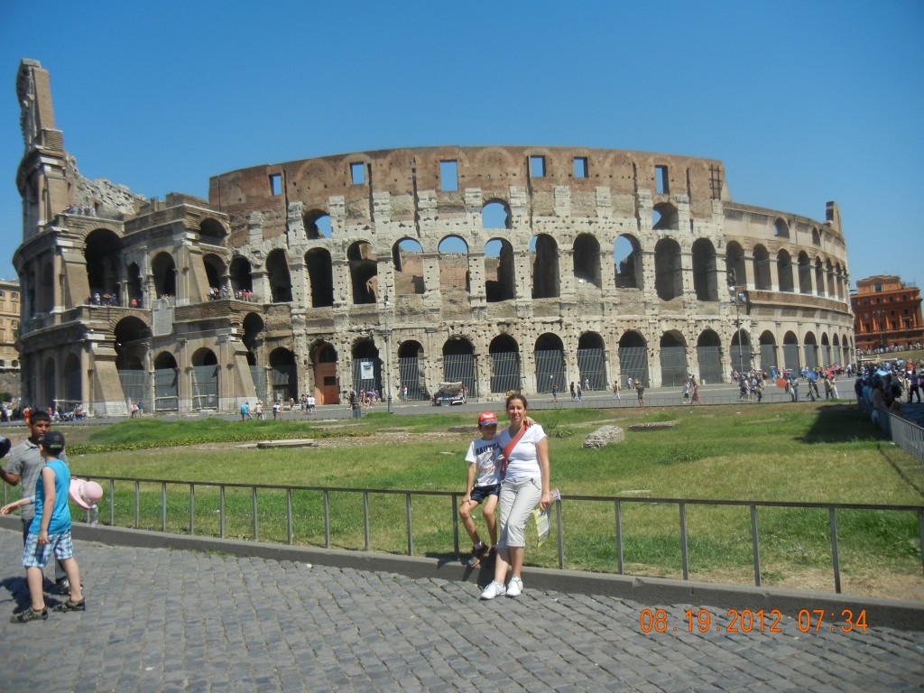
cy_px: 346
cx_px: 462
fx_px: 801
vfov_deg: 46.8
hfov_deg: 60.0
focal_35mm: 30
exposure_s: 1/484
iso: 160
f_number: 7
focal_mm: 5.4
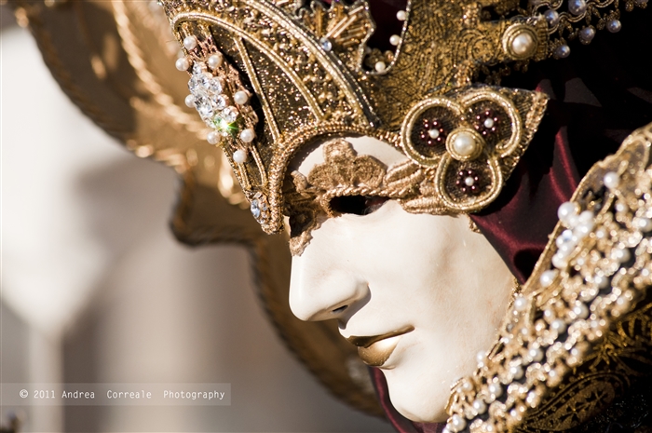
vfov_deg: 4.6
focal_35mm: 300
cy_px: 216
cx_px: 326
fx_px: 5427
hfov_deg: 6.9
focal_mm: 200
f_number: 5
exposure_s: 1/2000
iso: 320
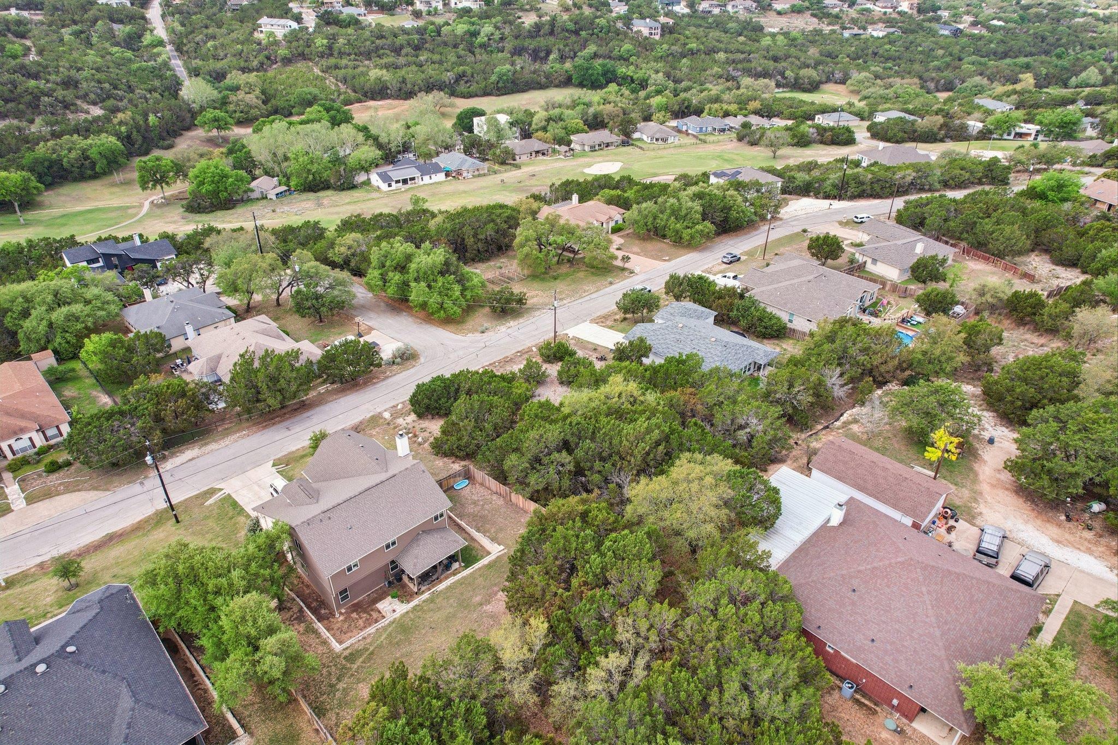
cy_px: 372
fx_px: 683
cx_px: 559
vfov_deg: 57.2
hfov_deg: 78.6
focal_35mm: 22
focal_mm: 8.4
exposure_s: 1/500
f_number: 2.8
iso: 110
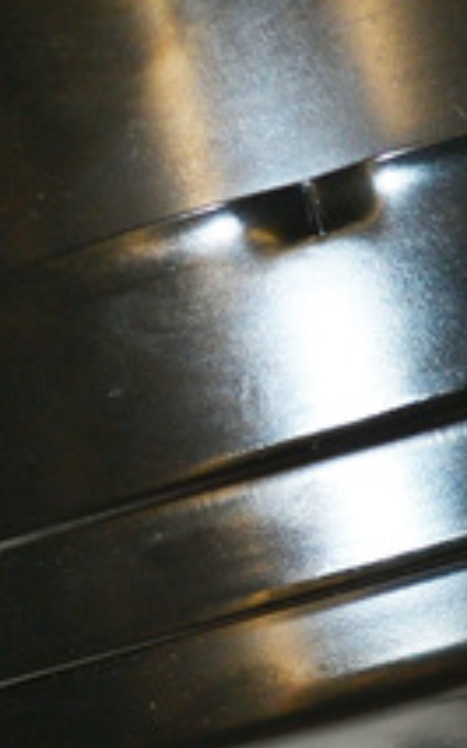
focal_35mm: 124
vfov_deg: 16.5
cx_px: 456
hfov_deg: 10.5
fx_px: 2527
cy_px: 734
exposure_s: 1/60
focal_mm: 18
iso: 180
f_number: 3.5
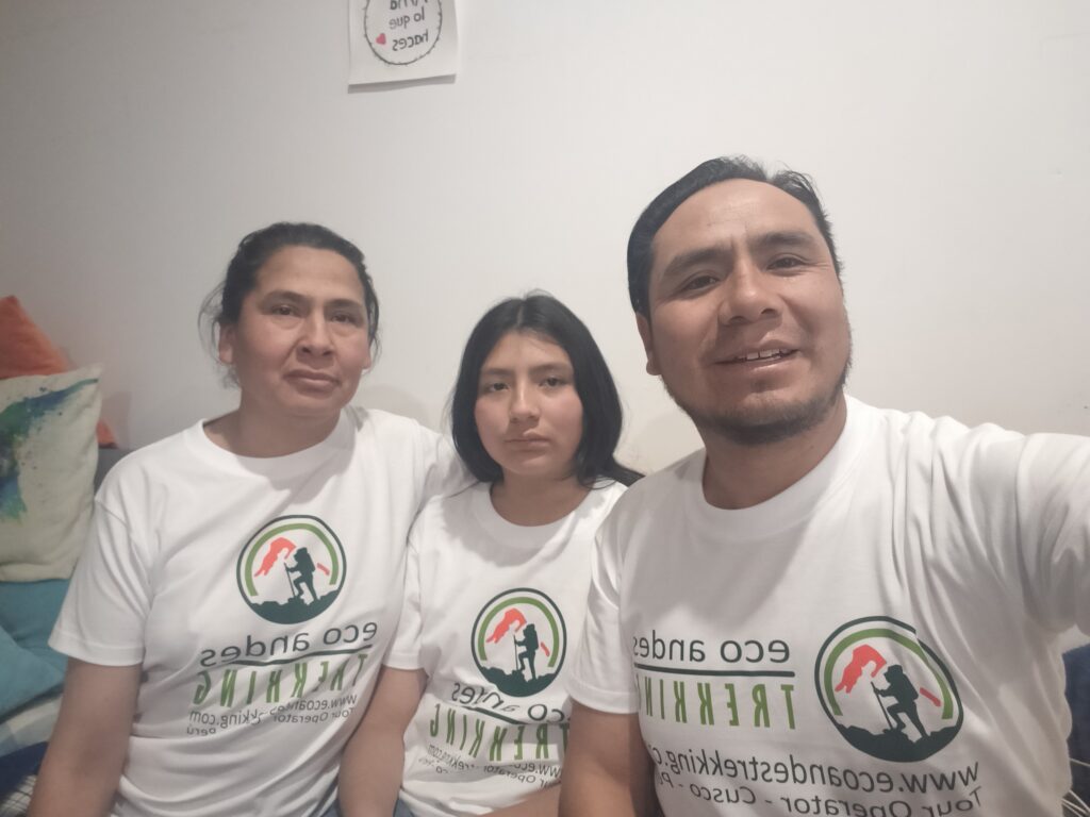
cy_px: 408
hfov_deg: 79.0
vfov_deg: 63.4
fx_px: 661
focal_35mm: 21
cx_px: 545
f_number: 2.4
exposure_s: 1/24
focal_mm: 3.23
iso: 2000
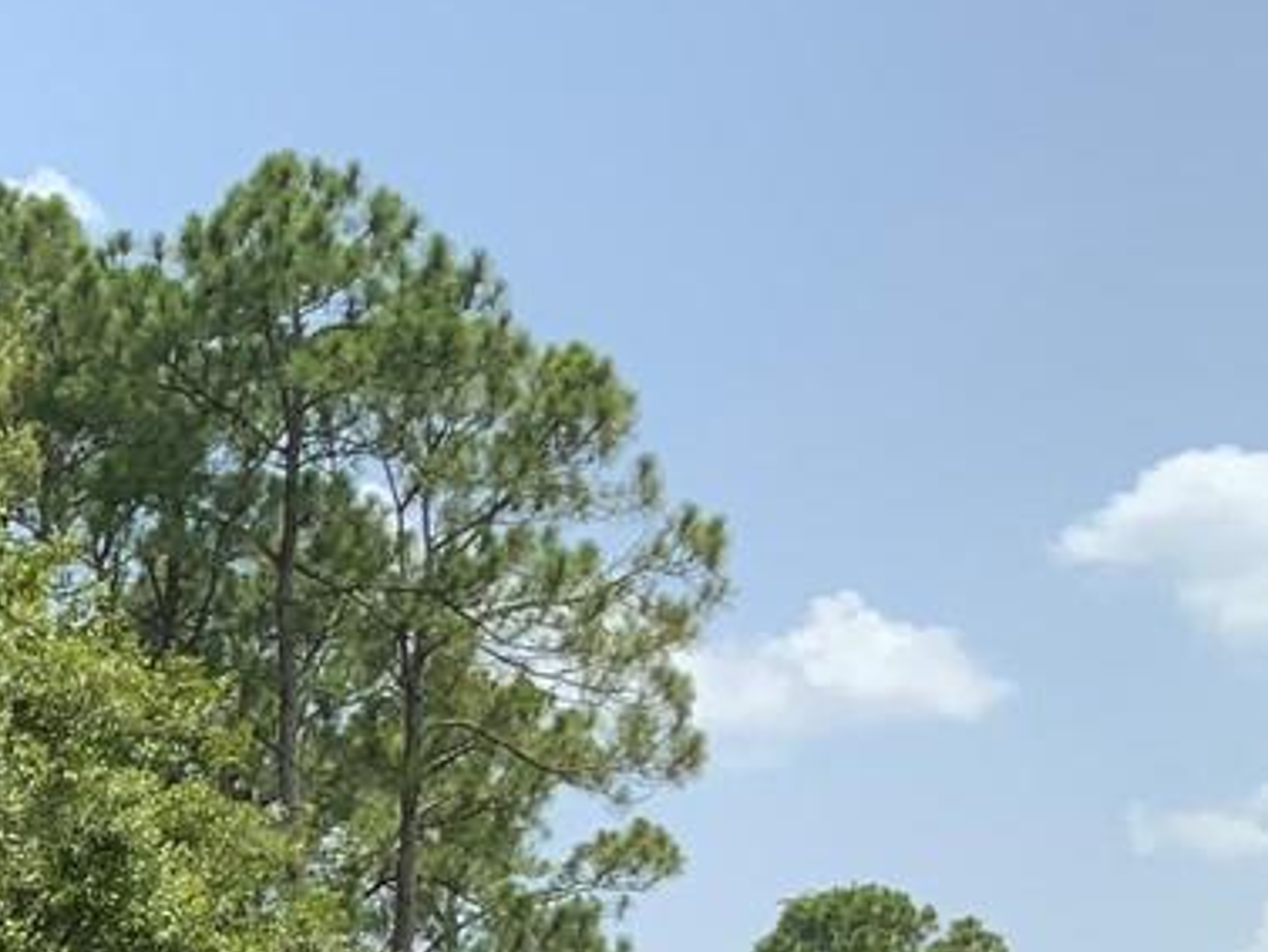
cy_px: 1305
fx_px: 4507
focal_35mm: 123
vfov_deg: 11.7
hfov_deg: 15.1
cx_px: -515
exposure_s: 1/1848
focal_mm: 3
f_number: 1.8
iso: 16
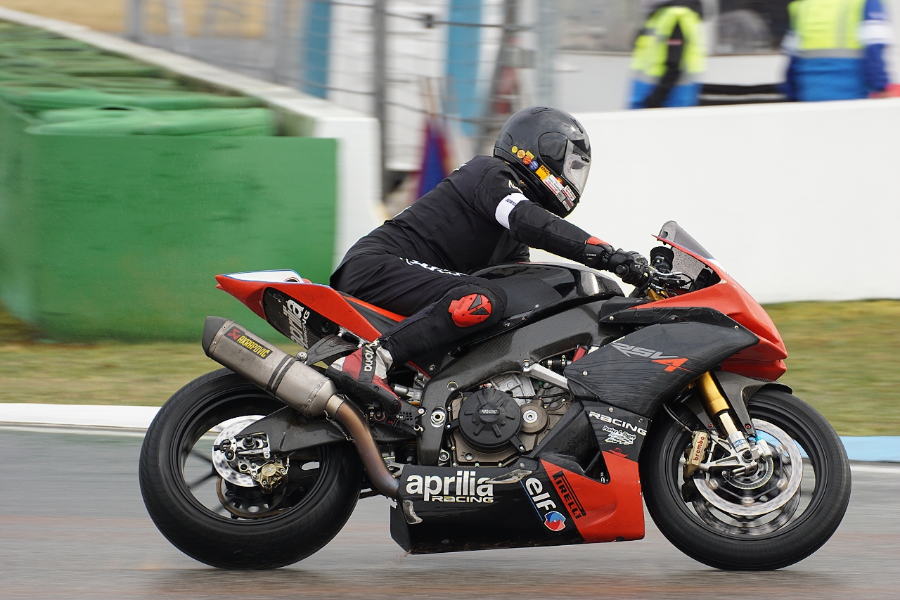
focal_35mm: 240
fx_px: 5999
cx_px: 450
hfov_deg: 8.6
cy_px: 300
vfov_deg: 5.7
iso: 250
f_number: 5.6
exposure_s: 1/320
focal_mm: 160
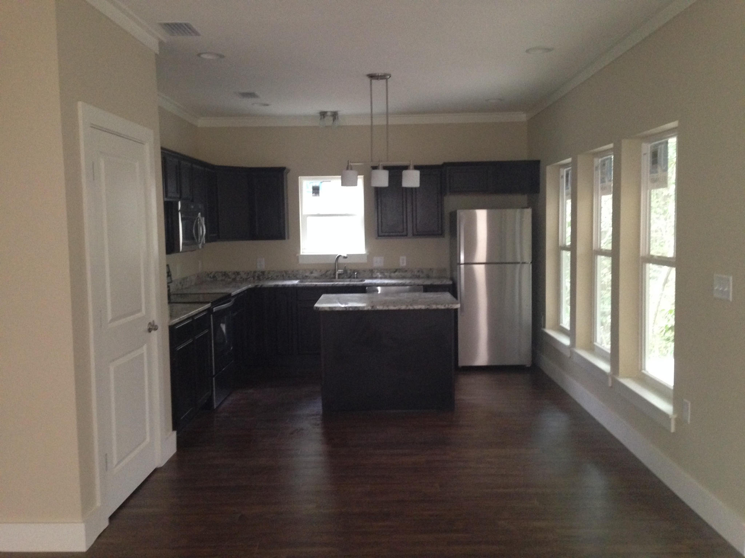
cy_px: 279
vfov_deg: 42.9
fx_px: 710
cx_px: 372
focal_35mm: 33
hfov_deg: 55.4
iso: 320
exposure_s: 1/16
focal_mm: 4.12
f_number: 2.4
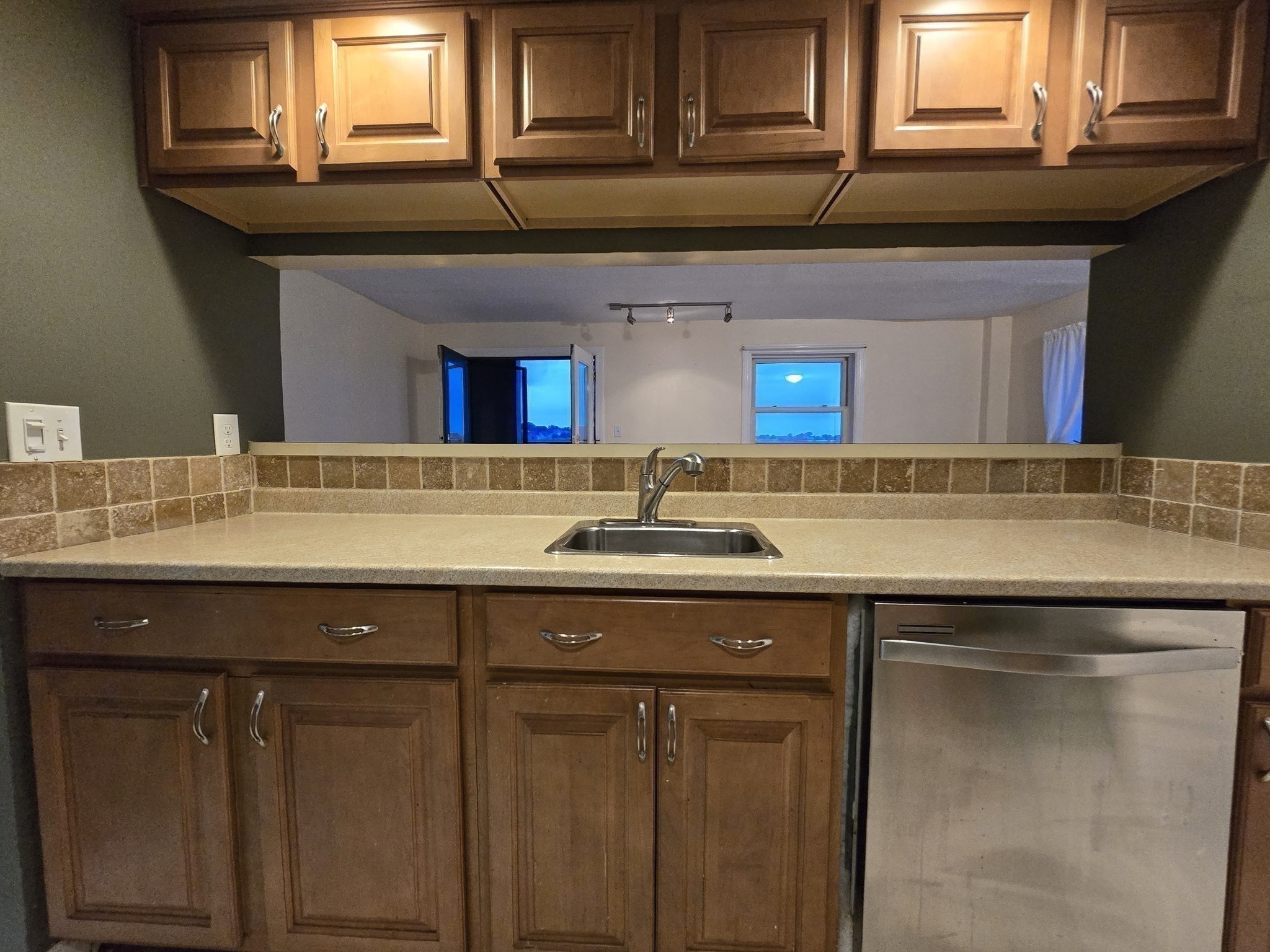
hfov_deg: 106.2
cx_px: 635
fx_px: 477
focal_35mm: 13
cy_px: 476
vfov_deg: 89.9
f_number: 2.2
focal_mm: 2.2
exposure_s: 1/60
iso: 640
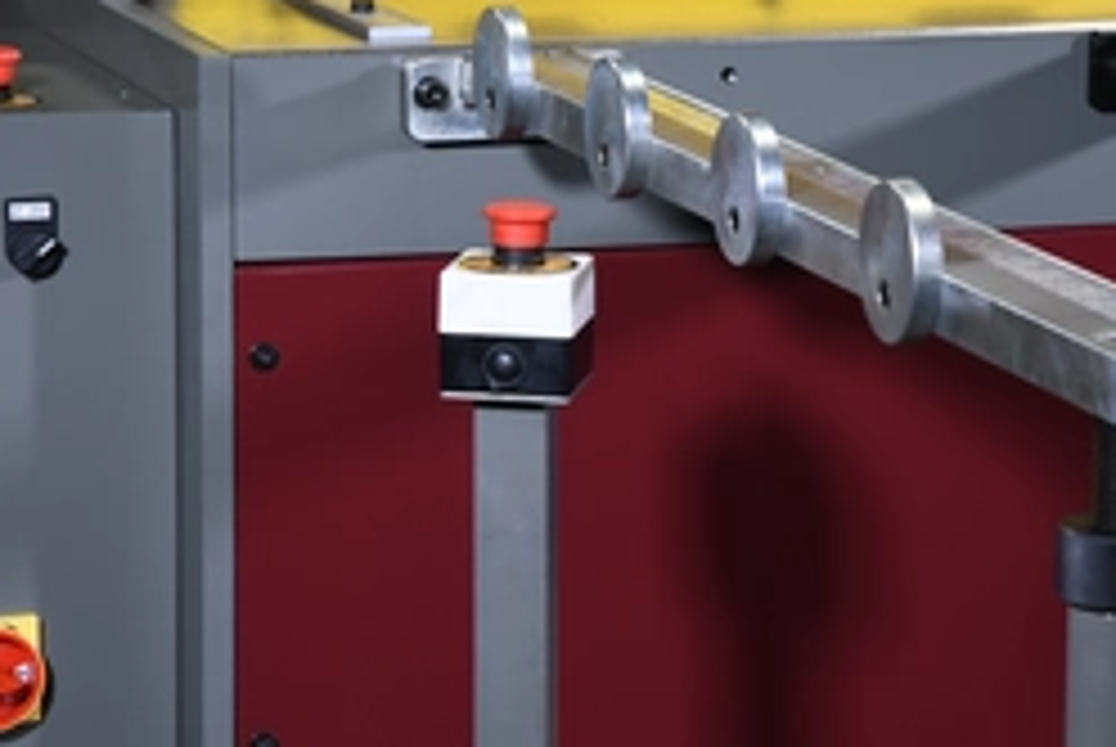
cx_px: 666
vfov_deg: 7.9
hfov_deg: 11.8
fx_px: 5400
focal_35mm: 174
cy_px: 340
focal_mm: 72
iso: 400
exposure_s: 1/10
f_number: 8
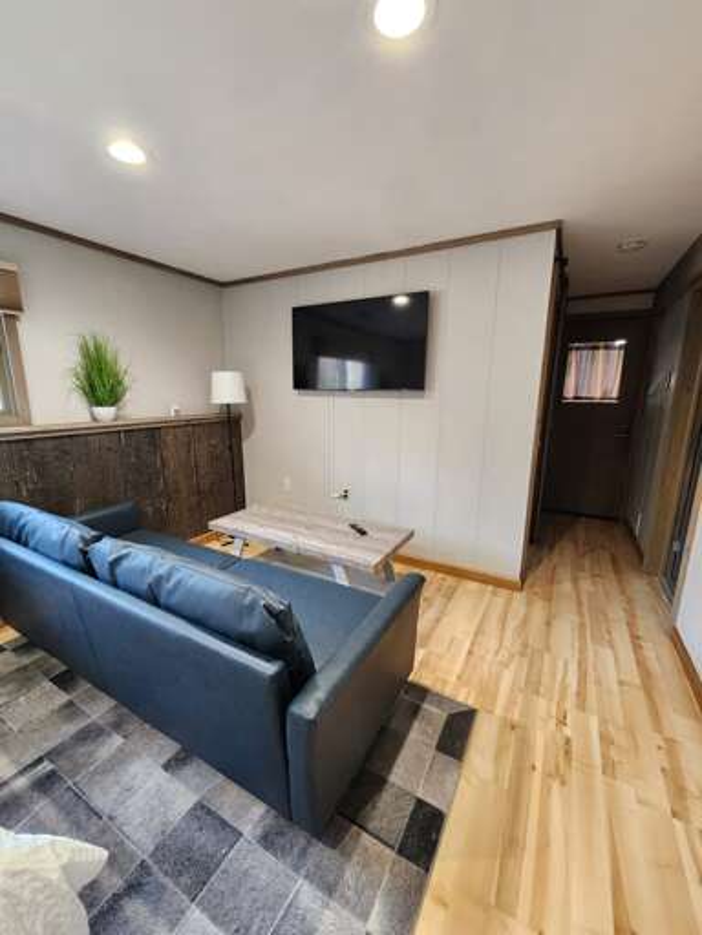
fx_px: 352
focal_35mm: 13
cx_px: 351
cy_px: 468
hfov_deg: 89.9
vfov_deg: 106.2
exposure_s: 1/60
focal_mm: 2.2
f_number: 2.2
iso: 400
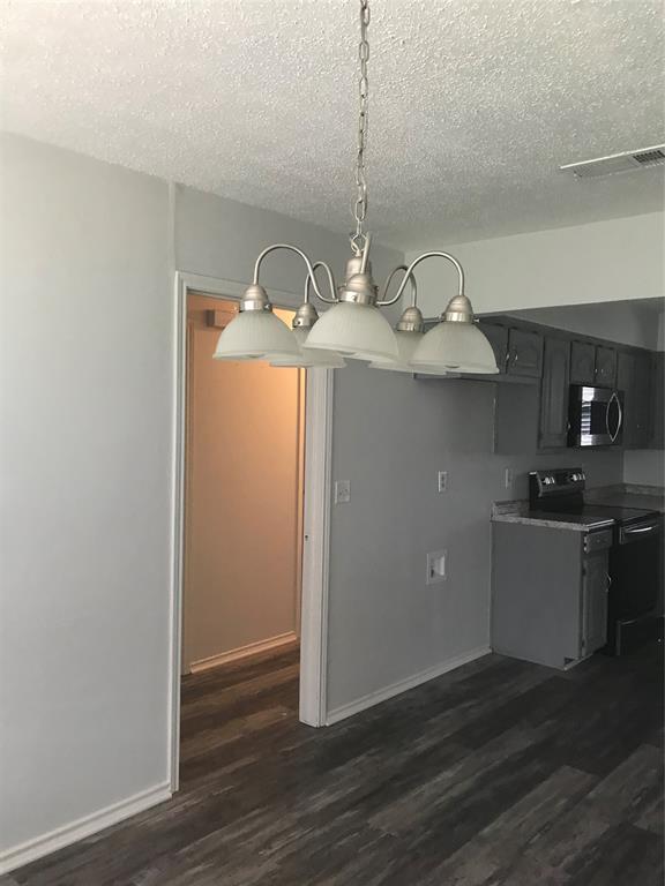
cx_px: 332
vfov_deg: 63.4
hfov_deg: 49.7
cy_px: 443
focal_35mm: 28
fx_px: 717
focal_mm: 3.99
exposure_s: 1/30
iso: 40
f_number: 1.8
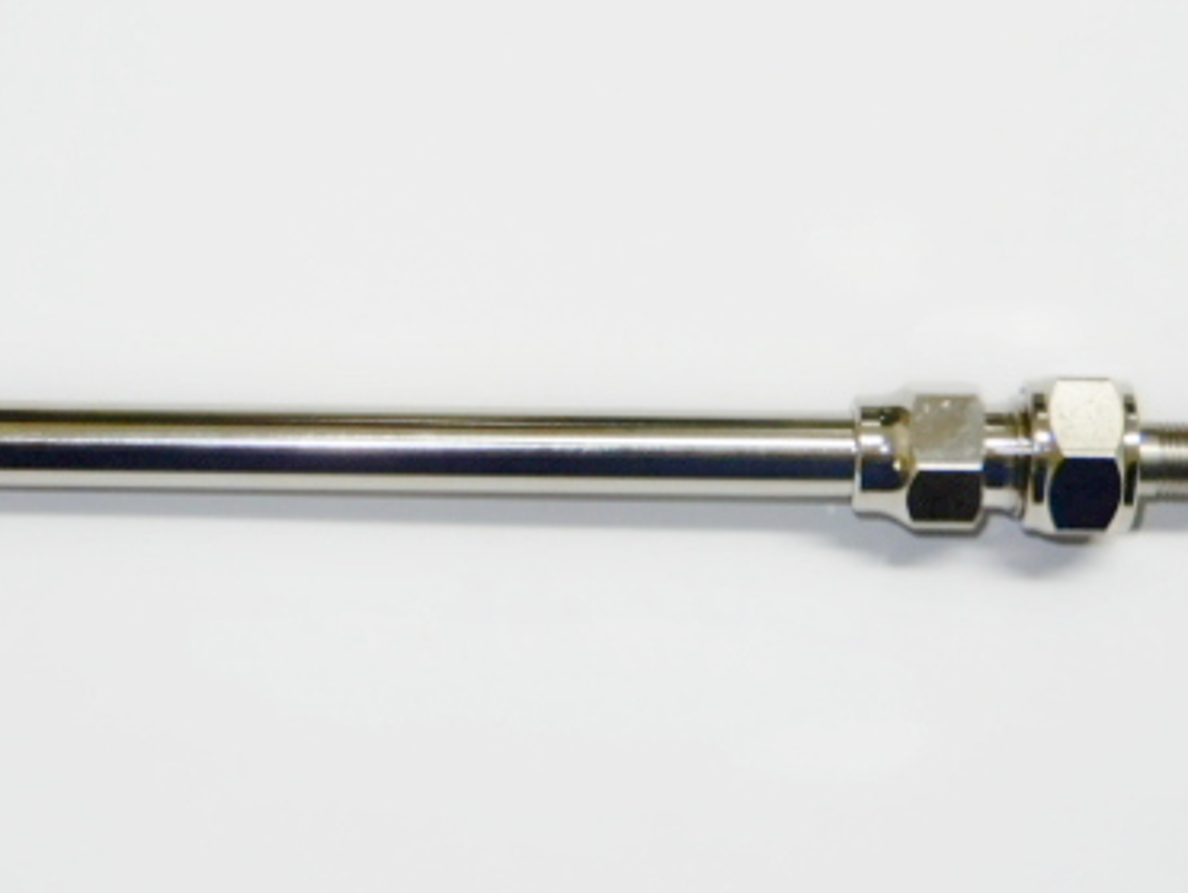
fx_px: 3848
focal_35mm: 112
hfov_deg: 17.5
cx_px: 339
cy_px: 416
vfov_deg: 13.2
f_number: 4.5
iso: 200
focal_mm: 11.6
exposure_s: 1/30
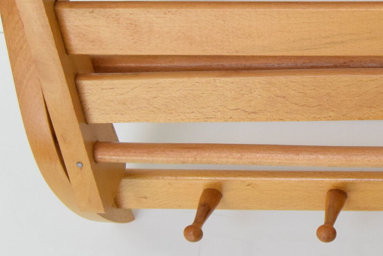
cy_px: 31
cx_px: 472
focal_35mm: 104
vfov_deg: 13.2
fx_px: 1102
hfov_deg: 18.6
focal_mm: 23
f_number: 7.1
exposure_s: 1/200
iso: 1600
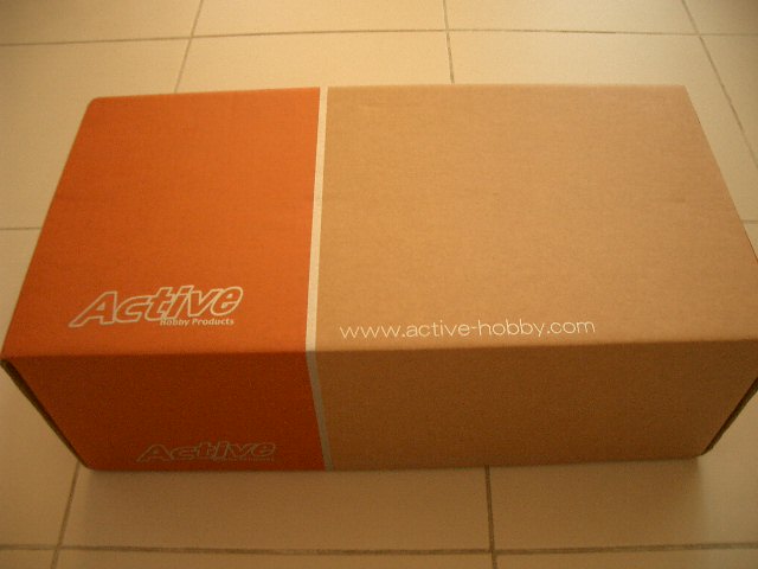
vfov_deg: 40.7
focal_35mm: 35
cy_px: 284
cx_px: 379
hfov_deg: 52.6
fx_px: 766
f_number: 2.6
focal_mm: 5.8
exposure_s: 1/8
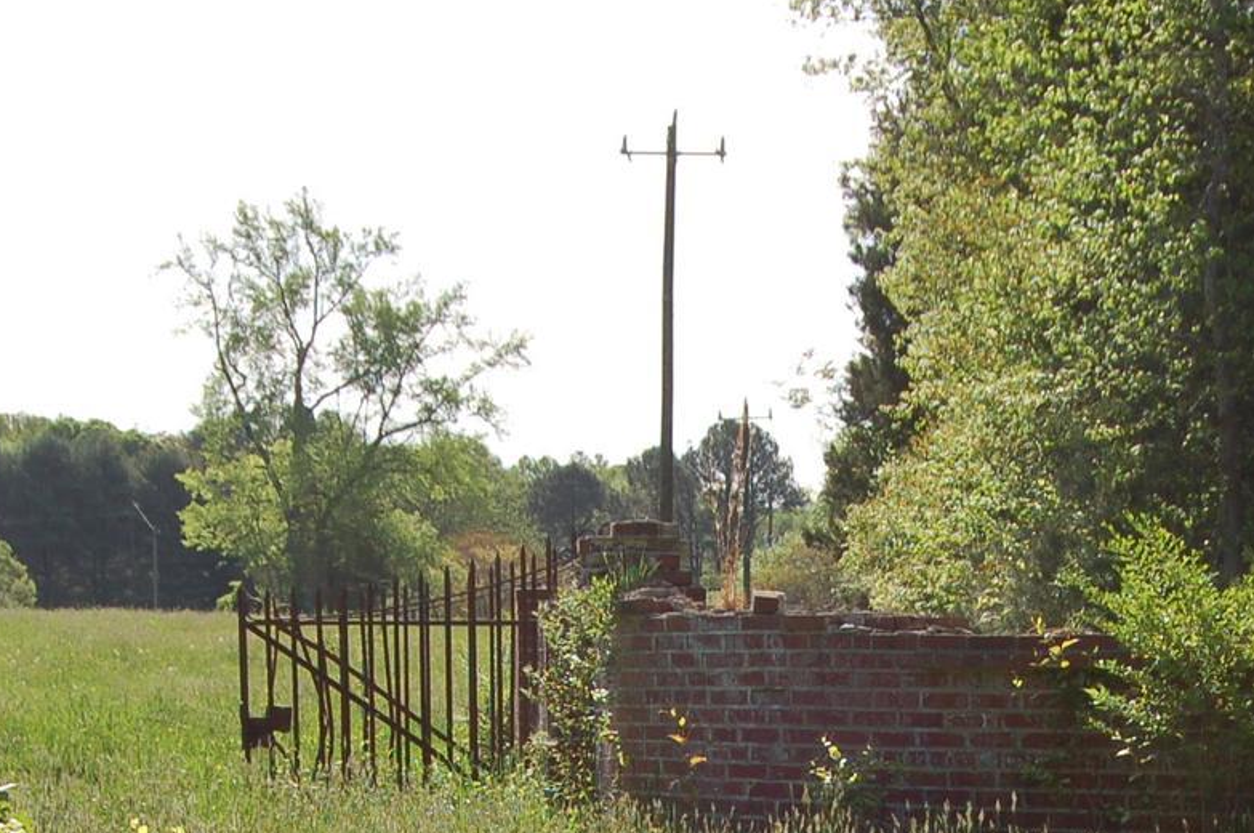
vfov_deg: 12.9
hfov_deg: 19.9
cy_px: 1084
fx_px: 3549
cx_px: 929
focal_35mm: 102
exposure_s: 1/320
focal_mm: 26
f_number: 9
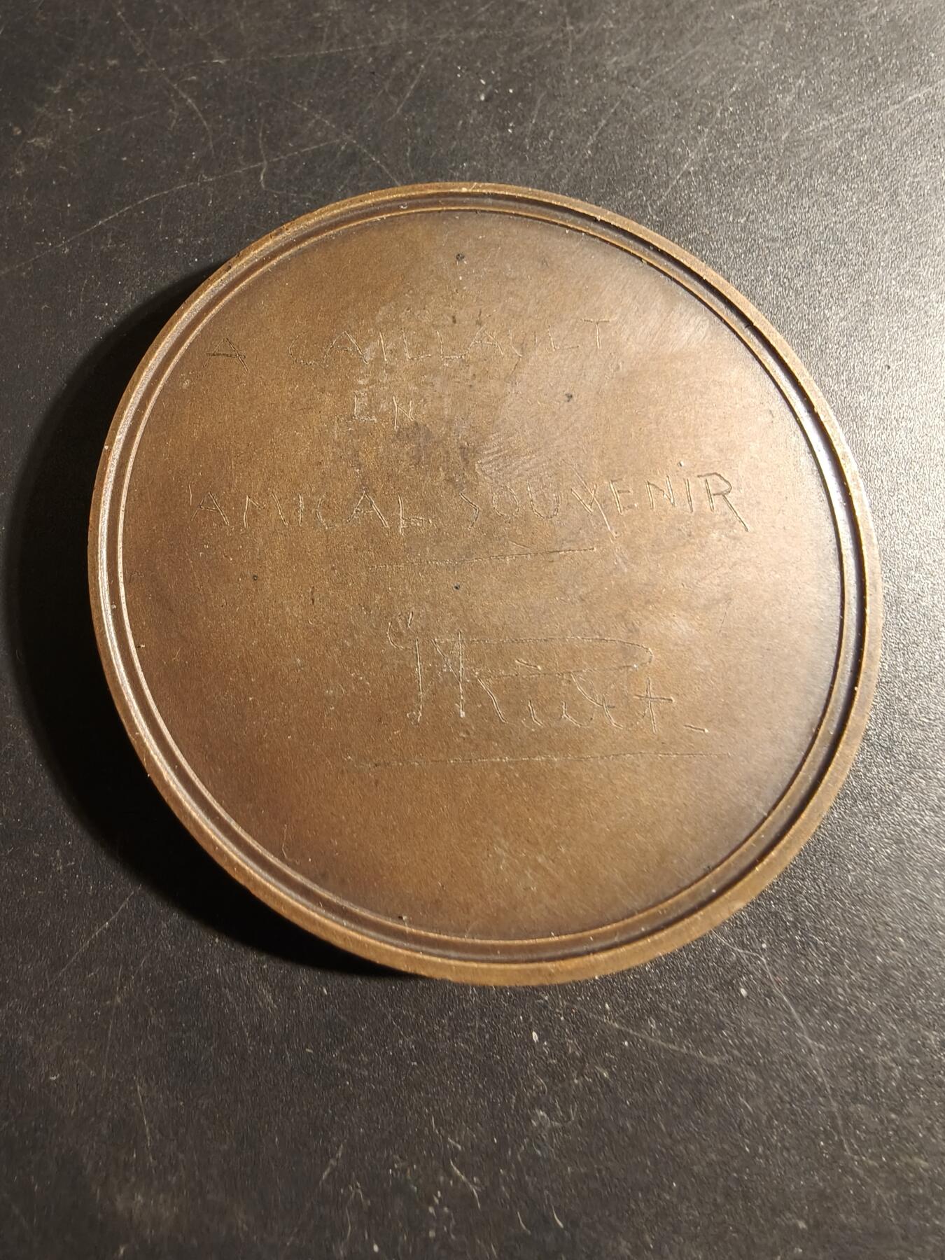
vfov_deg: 73.9
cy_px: 630
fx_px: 837
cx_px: 472
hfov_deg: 58.9
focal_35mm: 23
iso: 200
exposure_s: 1/50
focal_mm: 2.32
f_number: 2
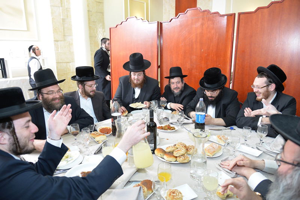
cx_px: 150
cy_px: 100
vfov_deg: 53.1
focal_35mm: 24
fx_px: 200
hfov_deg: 73.8
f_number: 4.5
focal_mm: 24
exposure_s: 1/125
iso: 1000
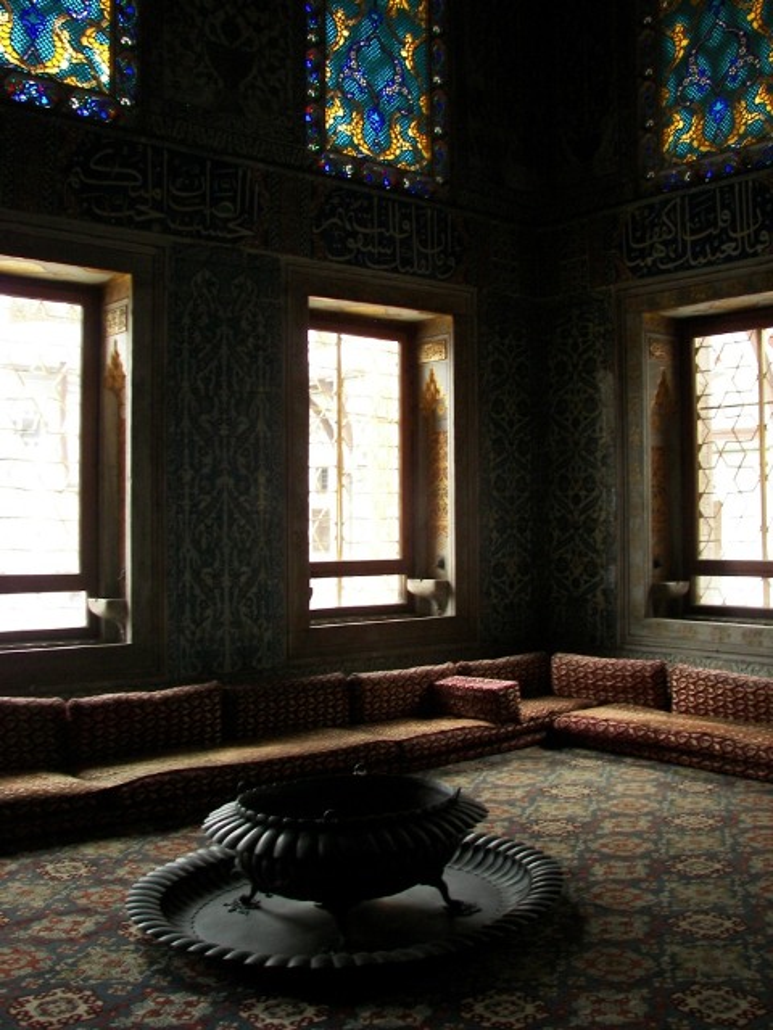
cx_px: 386
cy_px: 515
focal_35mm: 36
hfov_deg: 39.7
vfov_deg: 51.4
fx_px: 1072
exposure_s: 1/13
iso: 100
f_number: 2.8
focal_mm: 6
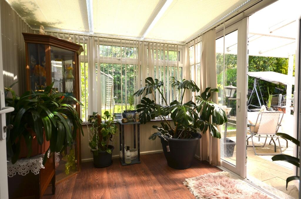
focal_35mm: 20
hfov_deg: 85.5
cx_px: 150
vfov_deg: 63.0
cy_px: 100
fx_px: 163
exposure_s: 1/160
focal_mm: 13
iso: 200
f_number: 6.3
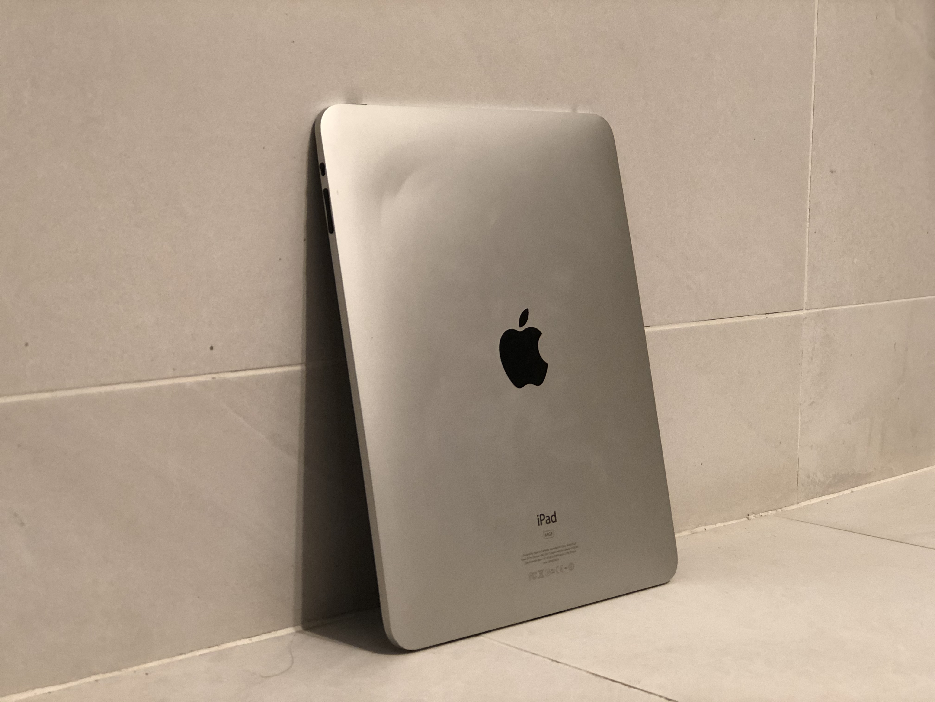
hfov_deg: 33.8
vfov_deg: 25.7
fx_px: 1540
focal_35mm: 57
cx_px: 468
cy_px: 351
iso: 80
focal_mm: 6.6
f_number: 2.8
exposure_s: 1/33
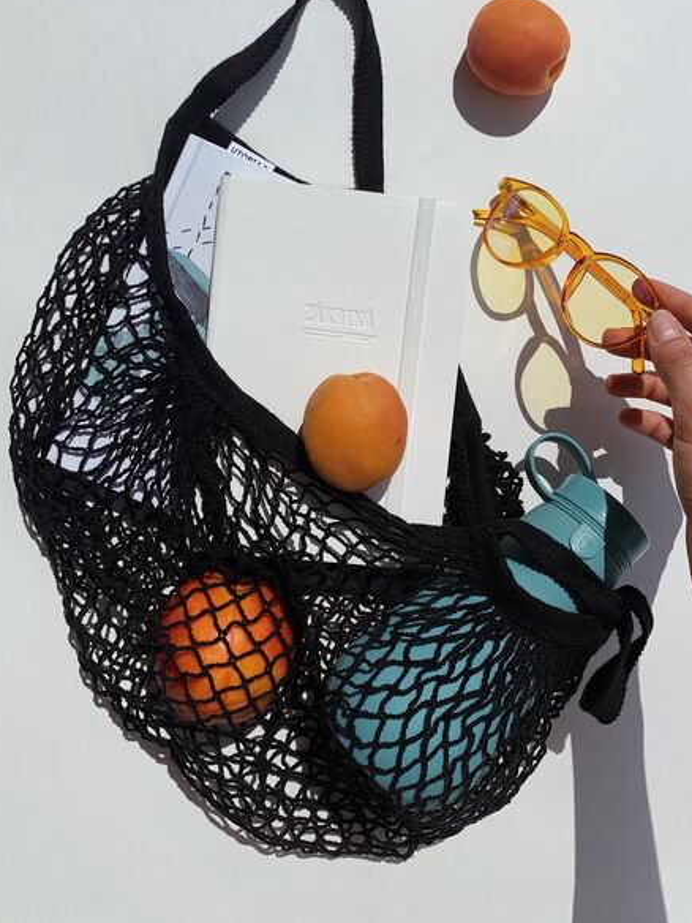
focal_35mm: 34
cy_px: 436
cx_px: 368
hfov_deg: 41.8
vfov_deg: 53.9
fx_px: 906
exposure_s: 1/8696
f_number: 1.8
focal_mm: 4.25
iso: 25
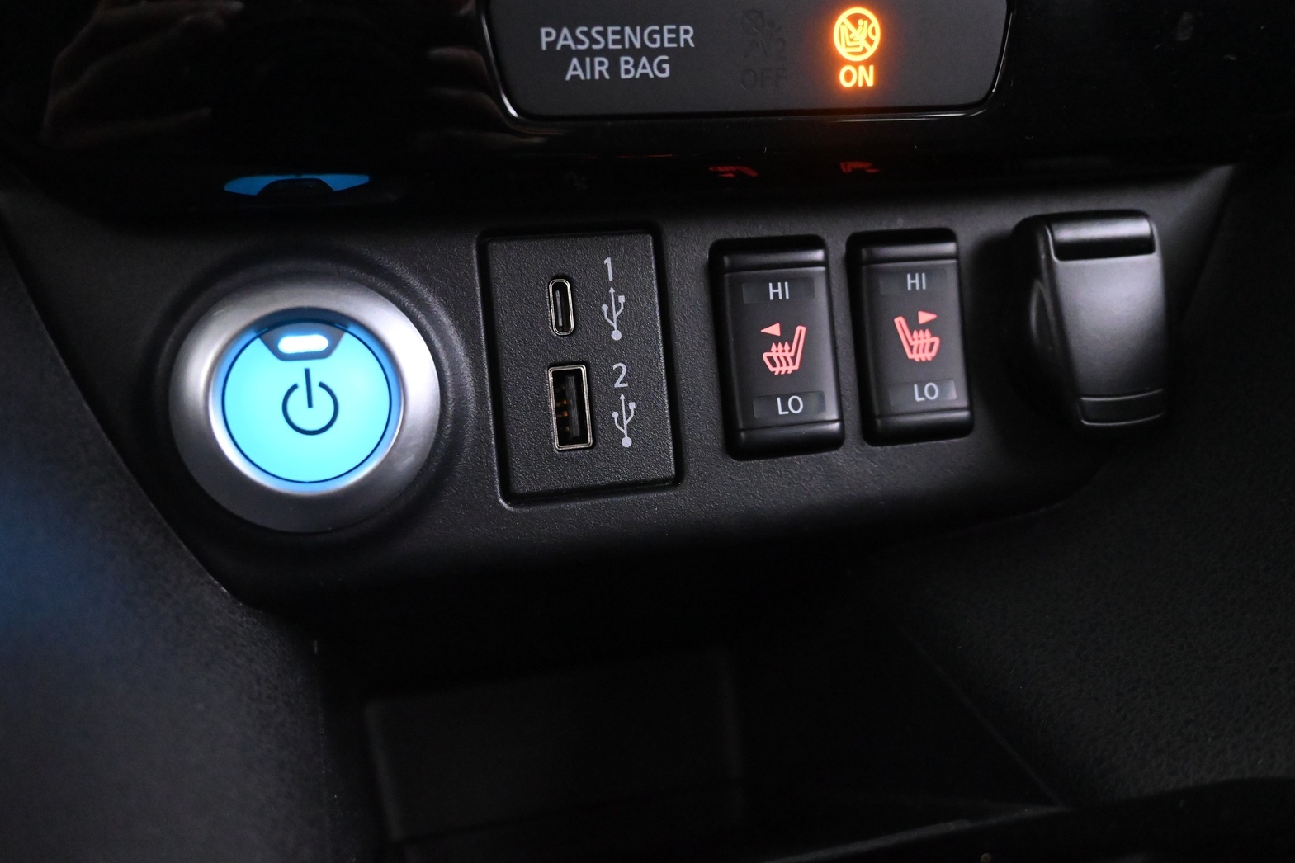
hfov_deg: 57.9
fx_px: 1170
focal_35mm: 33
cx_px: 637
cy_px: 433
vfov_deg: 40.5
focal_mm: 21
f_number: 4
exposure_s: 1/30
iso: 8000
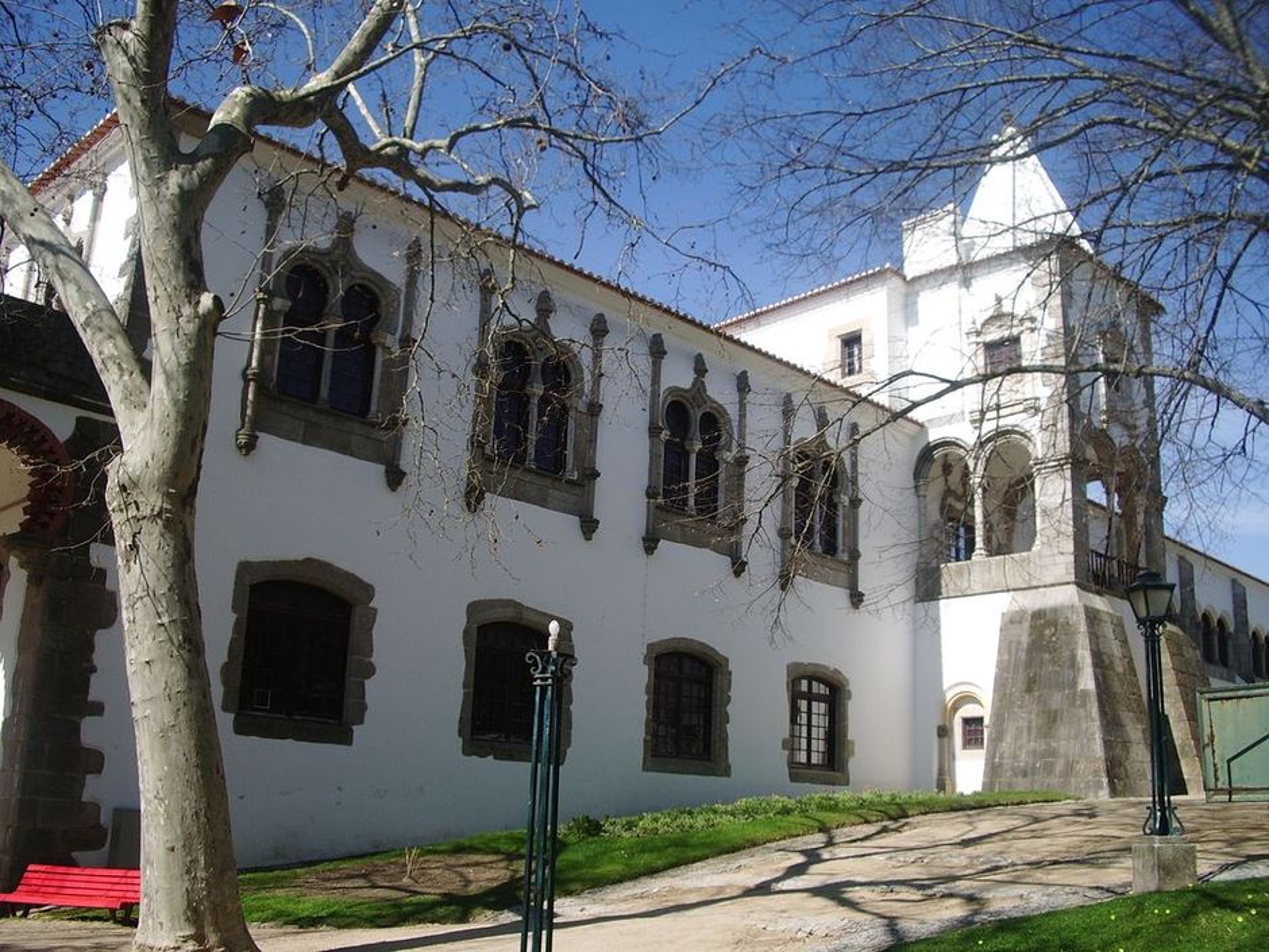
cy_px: 476
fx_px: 1283
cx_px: 634
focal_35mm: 35
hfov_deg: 52.6
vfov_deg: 40.7
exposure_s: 1/400
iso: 50
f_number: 4.3
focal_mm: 5.8
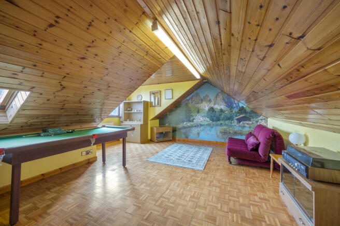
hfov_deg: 104.3
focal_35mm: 14
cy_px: 113
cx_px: 170
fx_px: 132
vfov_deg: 81.1
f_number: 16
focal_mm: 14
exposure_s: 1/1.67
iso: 200
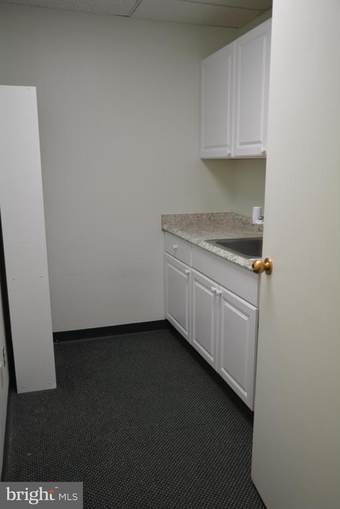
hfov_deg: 43.6
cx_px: 170
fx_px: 425
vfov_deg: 61.9
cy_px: 254
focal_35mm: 30
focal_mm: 20
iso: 400
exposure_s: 1/80
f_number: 4
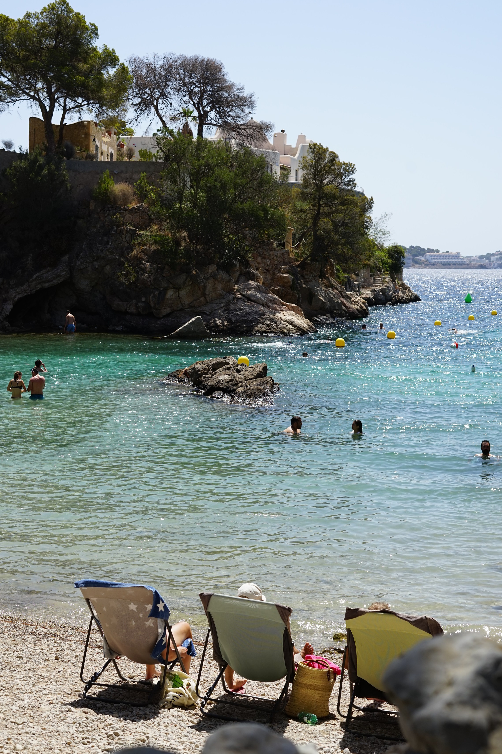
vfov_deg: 33.4
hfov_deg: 22.6
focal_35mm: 60
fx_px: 1255
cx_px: 227
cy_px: 360
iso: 100
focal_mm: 50
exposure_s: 1/320
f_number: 7.1
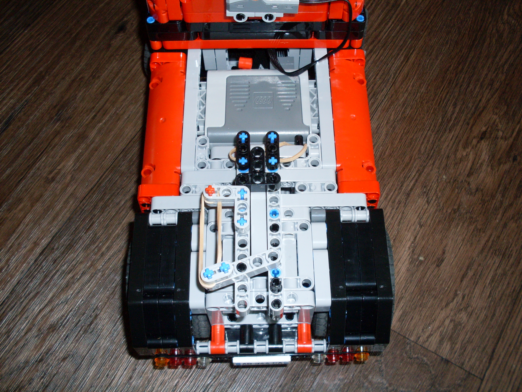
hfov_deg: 49.0
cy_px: 196
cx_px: 261
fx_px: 573
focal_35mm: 38
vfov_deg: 37.7
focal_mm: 6.3
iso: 100
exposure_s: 1/45
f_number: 2.8
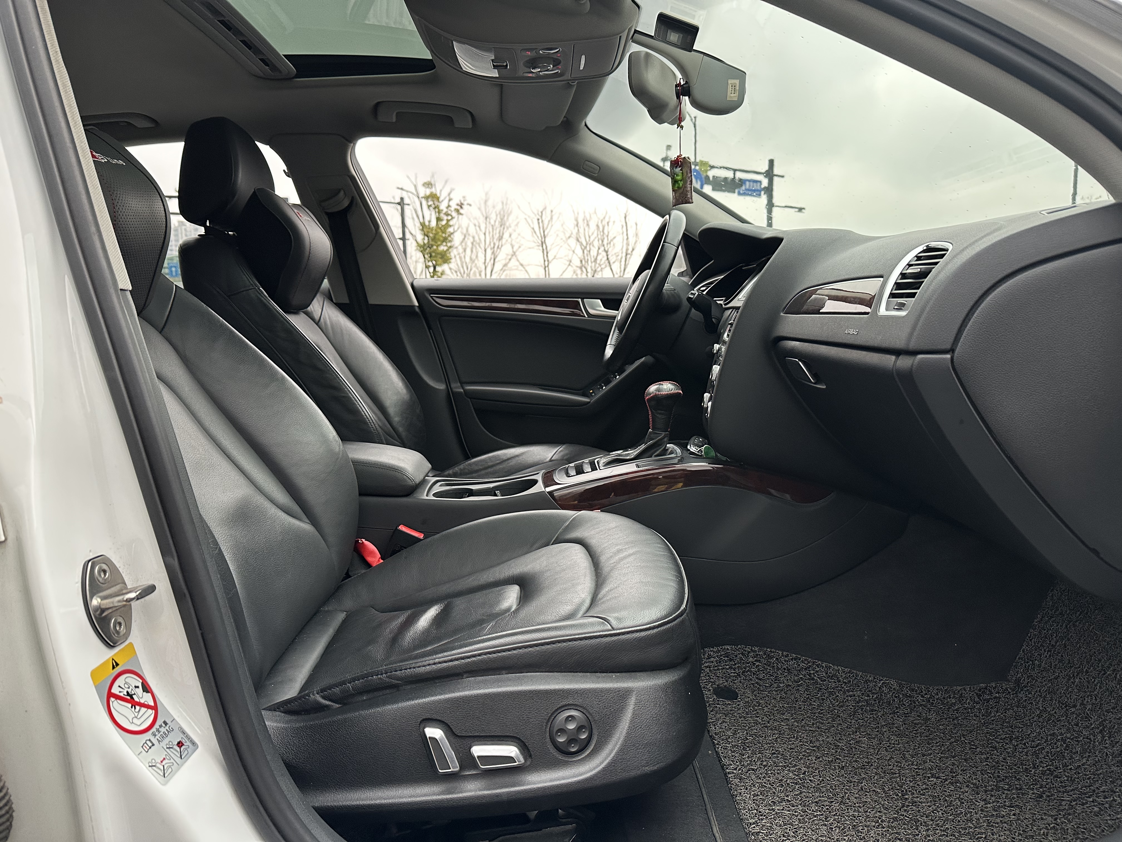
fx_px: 778
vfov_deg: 56.8
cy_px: 421
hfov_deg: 71.6
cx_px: 561
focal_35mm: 24
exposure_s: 1/80
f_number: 1.78
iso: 250
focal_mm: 6.86
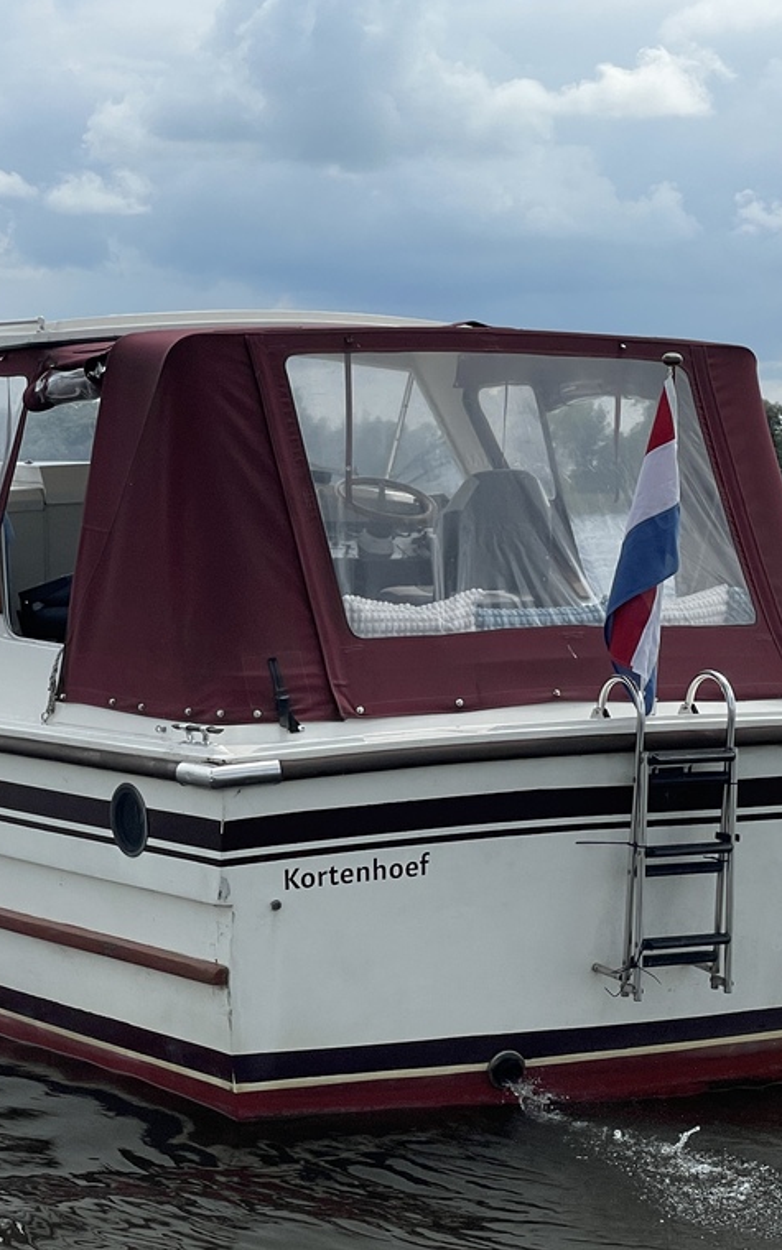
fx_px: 2967
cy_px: 681
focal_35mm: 87
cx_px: 255
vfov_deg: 23.8
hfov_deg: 15.0
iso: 25
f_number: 2
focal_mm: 6
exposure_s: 1/2519
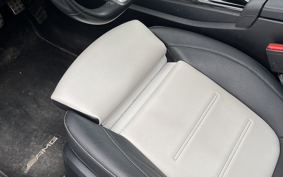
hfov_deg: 36.2
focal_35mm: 56
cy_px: -15
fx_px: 432
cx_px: 114
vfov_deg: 22.0
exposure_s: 1/121
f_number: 1.6
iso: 50
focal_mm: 5.1
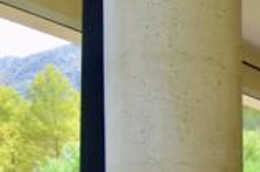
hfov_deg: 20.3
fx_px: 584
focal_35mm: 81
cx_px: 425
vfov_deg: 14.5
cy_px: 319
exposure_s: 1/200
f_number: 7.1
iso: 400
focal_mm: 12
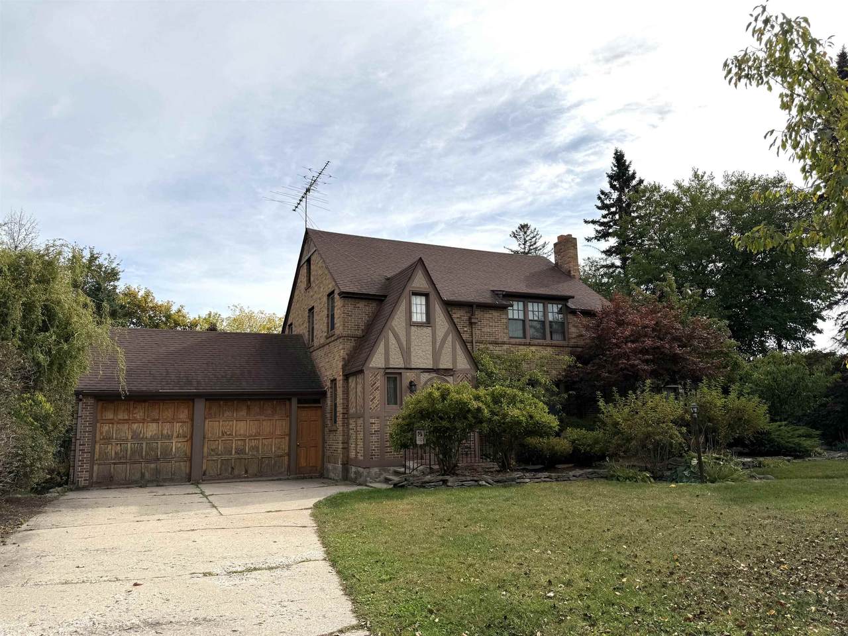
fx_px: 588
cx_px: 424
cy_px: 318
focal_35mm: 24
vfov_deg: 56.8
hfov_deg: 71.6
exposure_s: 1/8130
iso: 80
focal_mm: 6.76
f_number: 1.78
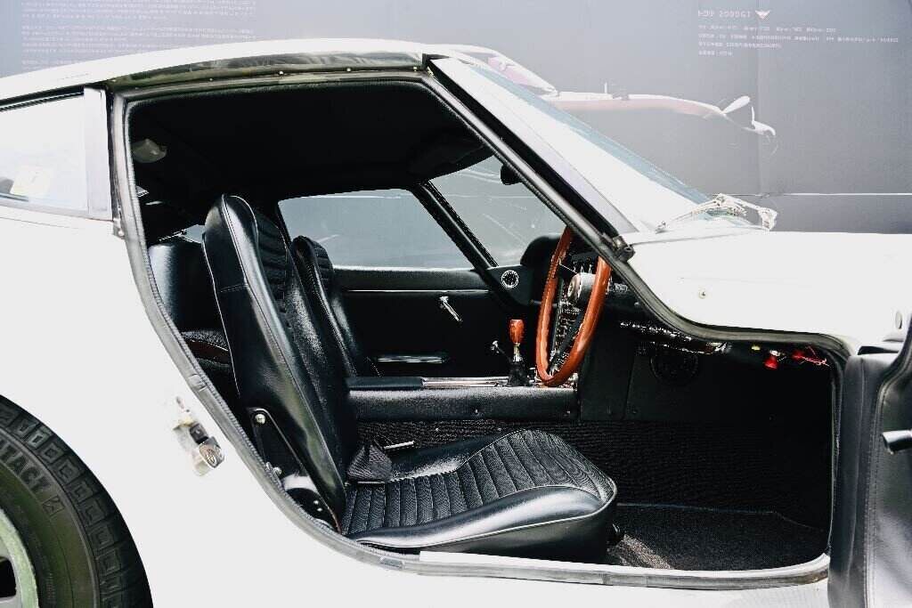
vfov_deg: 51.3
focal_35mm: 25
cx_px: 456
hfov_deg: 71.5
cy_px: 304
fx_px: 633
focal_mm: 25
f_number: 8
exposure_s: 1/100
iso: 400
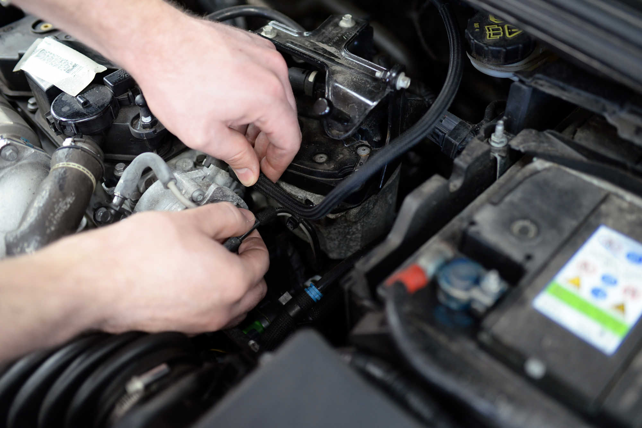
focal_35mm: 35
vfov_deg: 37.9
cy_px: 214
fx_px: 624
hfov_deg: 54.4
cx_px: 321
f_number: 2.2
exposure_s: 1/80
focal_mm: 35
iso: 1600
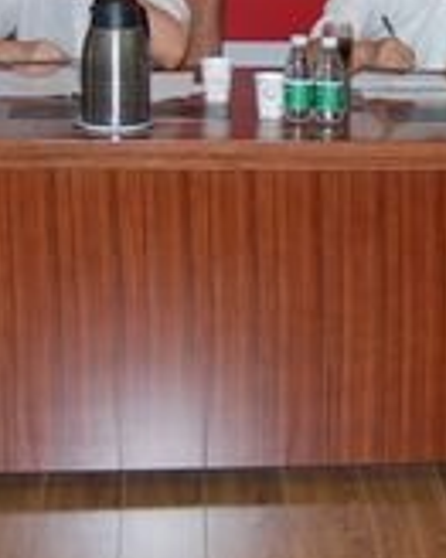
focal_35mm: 103
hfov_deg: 14.8
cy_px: 122
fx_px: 1701
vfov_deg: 18.5
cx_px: 412
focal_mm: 20
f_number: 3.8
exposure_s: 1/60
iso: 200
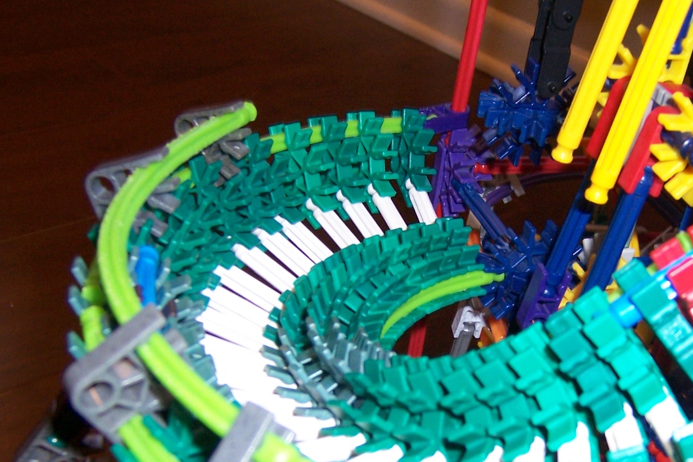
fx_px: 943
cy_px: 363
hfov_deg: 40.2
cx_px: 416
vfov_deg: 27.1
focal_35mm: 49
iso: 140
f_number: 2.8
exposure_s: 1/60
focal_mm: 5.5
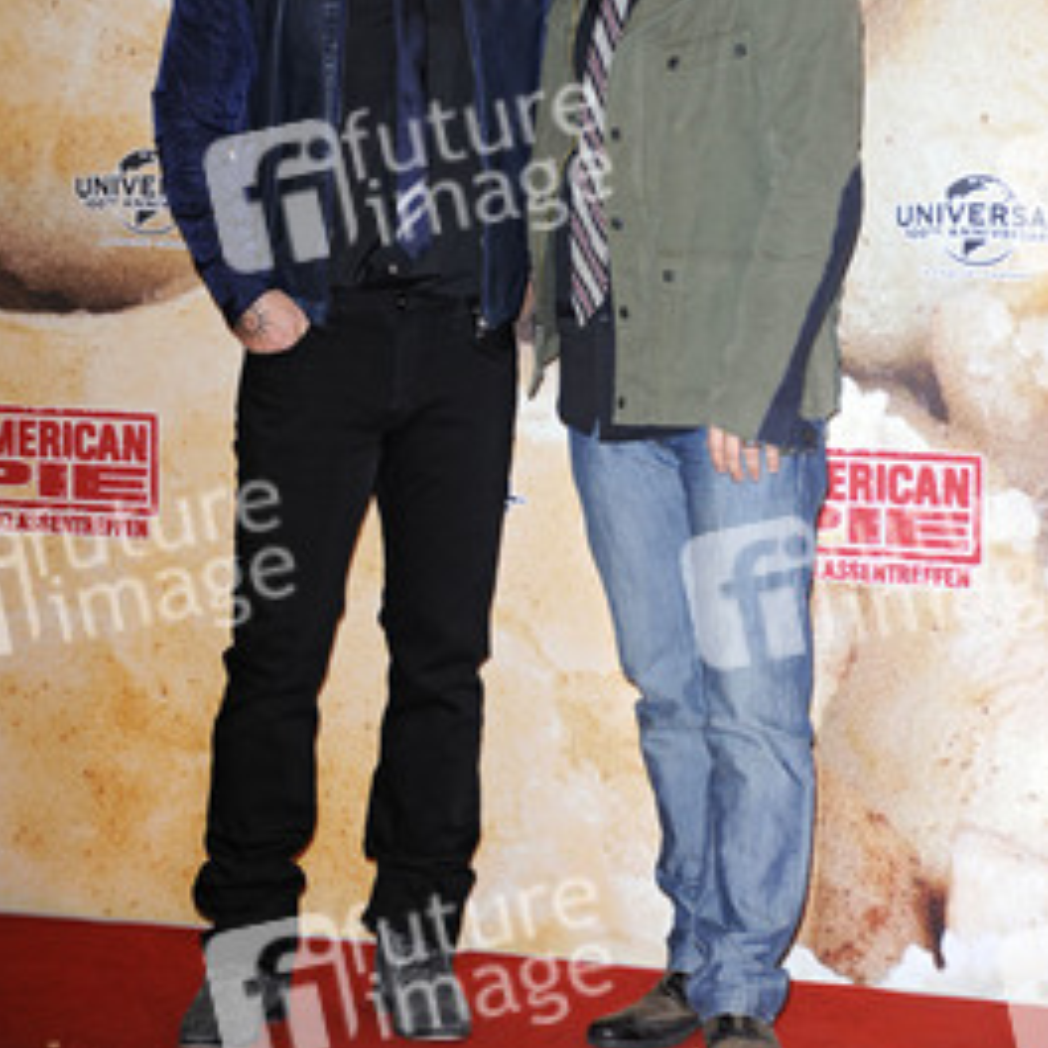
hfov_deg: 10.0
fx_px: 5960
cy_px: 377
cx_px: 524
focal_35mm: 174
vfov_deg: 10.0
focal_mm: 135
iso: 1250
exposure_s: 1/250
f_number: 5.6
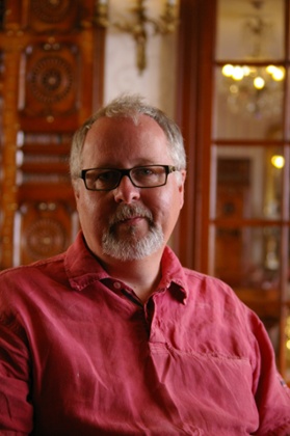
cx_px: 145
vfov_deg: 23.4
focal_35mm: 87
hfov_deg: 15.7
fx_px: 1054
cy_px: 218
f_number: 4
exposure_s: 1/125
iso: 800
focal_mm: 58
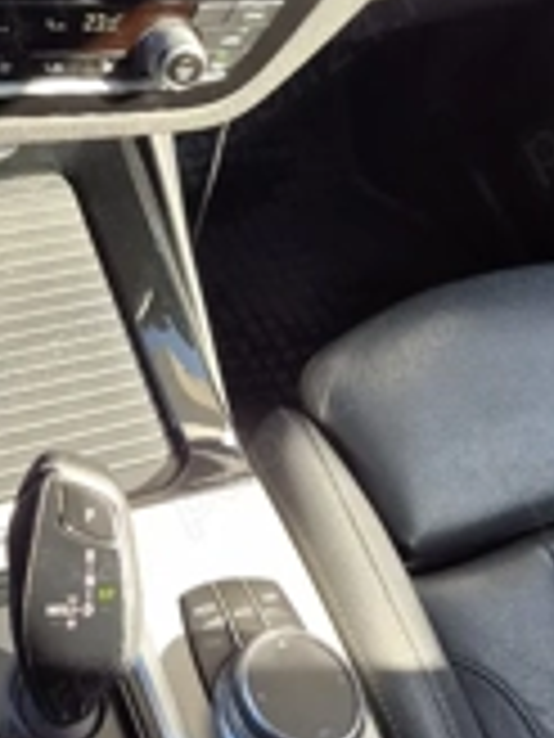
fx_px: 1195
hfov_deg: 25.3
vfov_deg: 33.1
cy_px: 117
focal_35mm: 56
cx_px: 54
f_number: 1.8
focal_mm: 5.4
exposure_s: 1/196
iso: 25
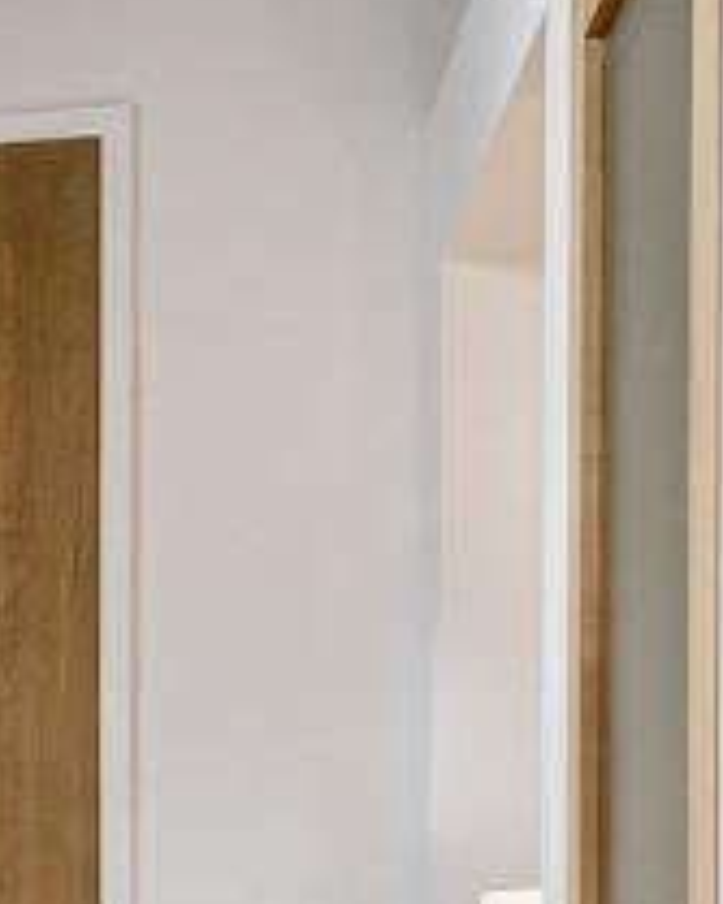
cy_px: 1019
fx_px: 2703
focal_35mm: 101
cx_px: -541
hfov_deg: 13.7
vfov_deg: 18.2
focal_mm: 15
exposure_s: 1/25
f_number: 11
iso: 400
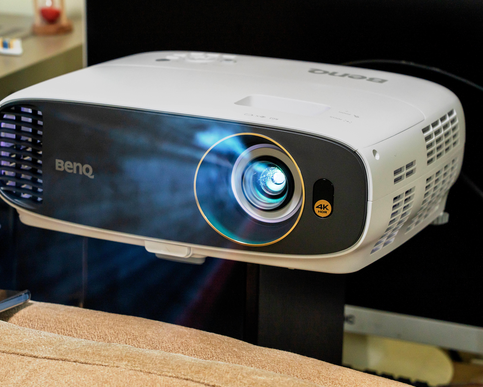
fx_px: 1701
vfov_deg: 13.0
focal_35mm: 119
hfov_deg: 16.2
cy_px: 195
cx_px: 206
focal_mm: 105
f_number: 8
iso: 500
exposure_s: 1/20
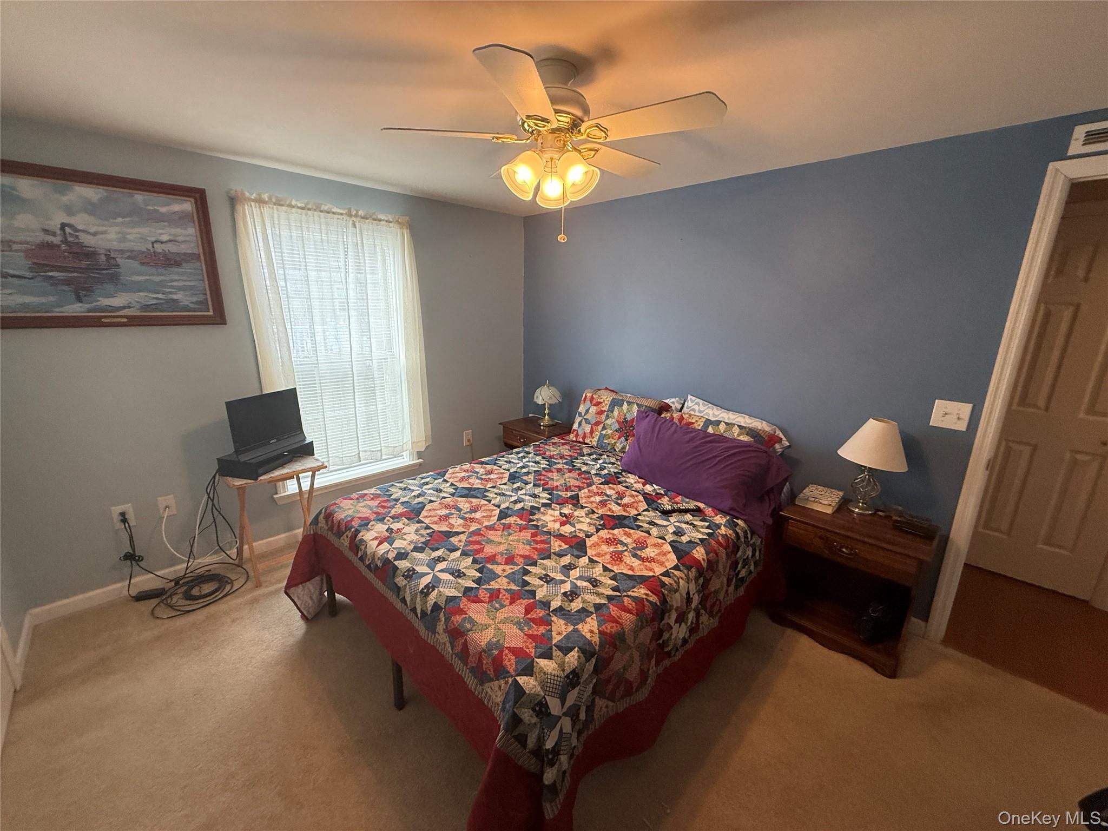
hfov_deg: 102.1
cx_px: 554
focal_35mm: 14
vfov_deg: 85.7
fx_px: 448
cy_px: 416
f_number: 2.2
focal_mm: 2.22
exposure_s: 1/120
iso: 250
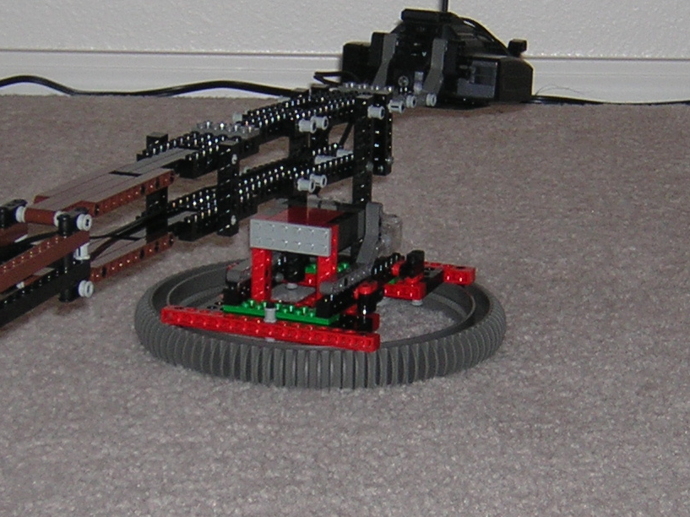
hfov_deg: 13.6
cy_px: 284
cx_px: 355
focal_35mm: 145
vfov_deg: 10.2
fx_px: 2889
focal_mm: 9.6
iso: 172
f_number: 3.8
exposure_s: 1/60.1
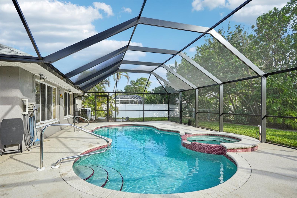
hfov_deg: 86.9
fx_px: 157
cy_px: 99
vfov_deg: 64.5
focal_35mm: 19
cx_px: 148
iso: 400
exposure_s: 1/1000
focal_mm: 19
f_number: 4.5
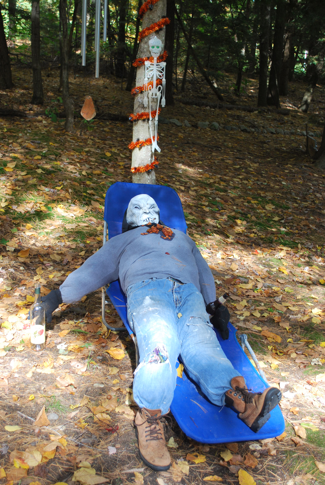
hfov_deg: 30.9
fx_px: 587
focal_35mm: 44
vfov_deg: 44.9
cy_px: 242
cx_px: 162
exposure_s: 1/60
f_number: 4.8
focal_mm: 29
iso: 200
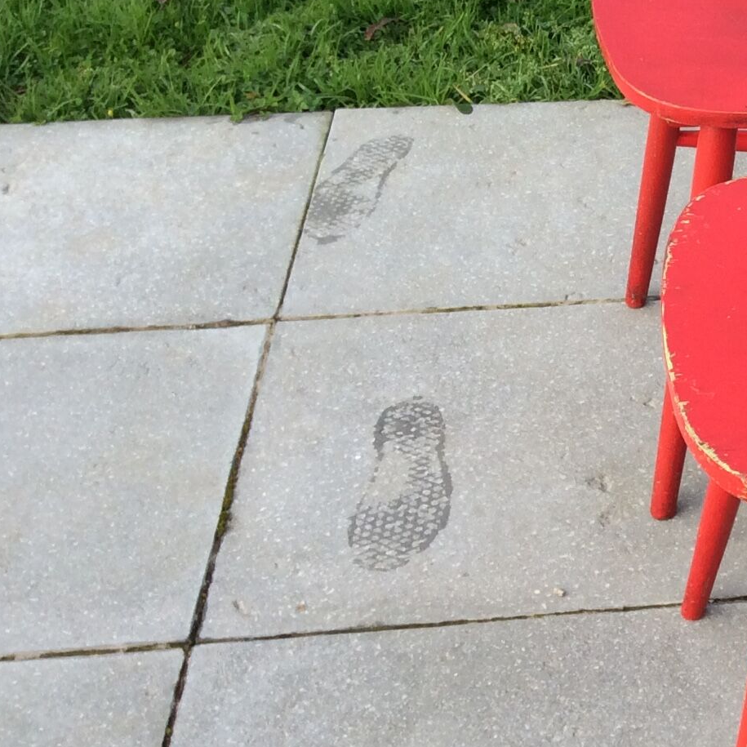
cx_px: 962
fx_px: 1953
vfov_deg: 21.6
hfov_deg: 19.9
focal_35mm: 80
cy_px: 274
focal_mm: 3.3
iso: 32
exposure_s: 1/296
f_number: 2.4
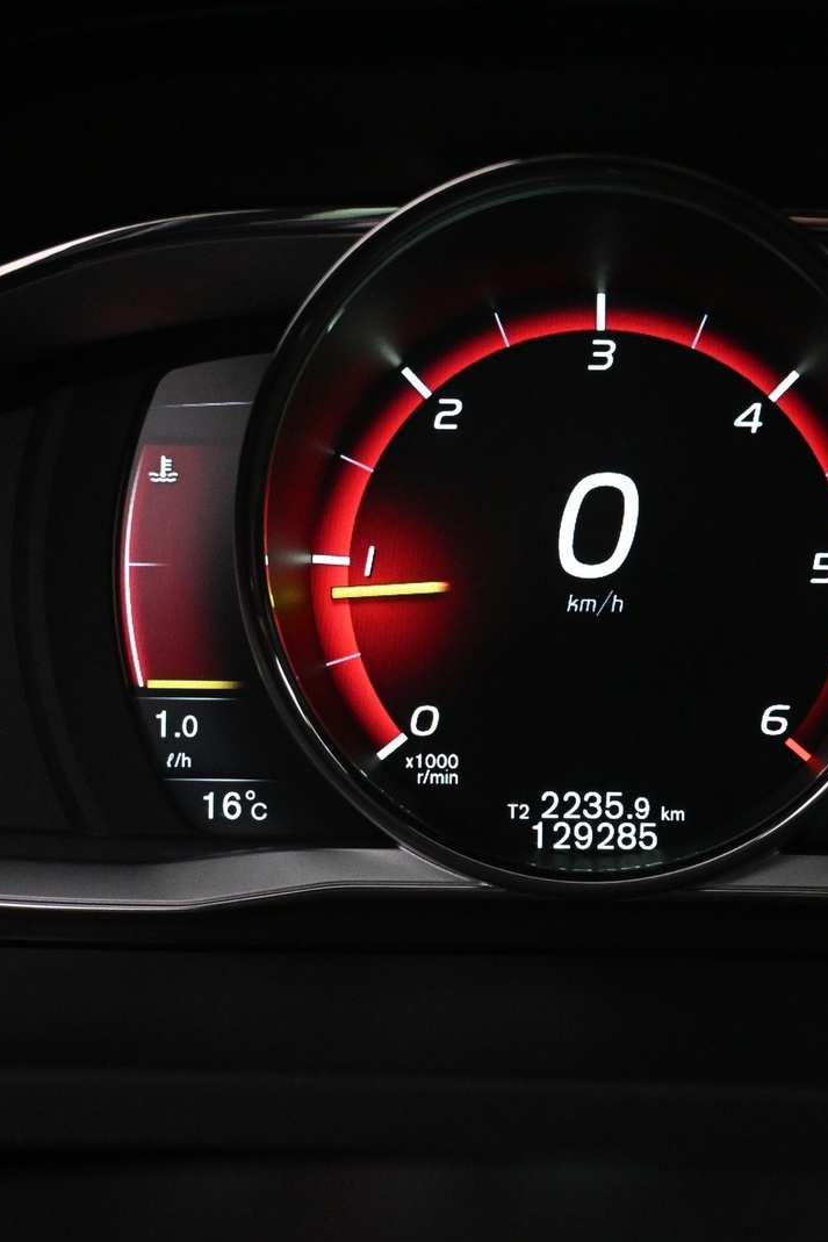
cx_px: 614
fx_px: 1763
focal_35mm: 51
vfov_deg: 38.8
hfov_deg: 26.1
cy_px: 618
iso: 4000
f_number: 4
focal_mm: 22.5
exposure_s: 1/160
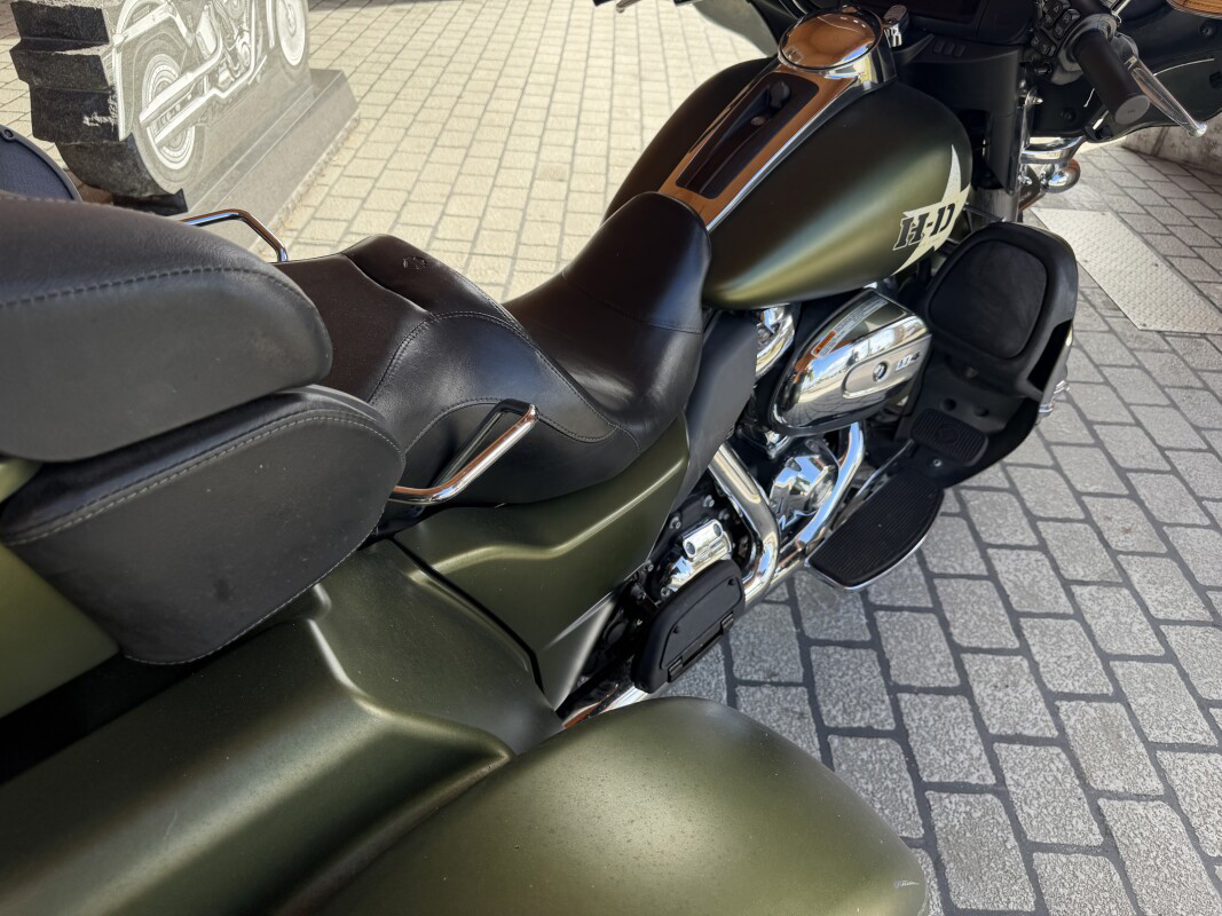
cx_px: 611
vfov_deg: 56.8
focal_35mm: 24
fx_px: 847
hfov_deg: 71.6
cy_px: 458
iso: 80
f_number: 1.78
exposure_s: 1/671
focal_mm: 6.76
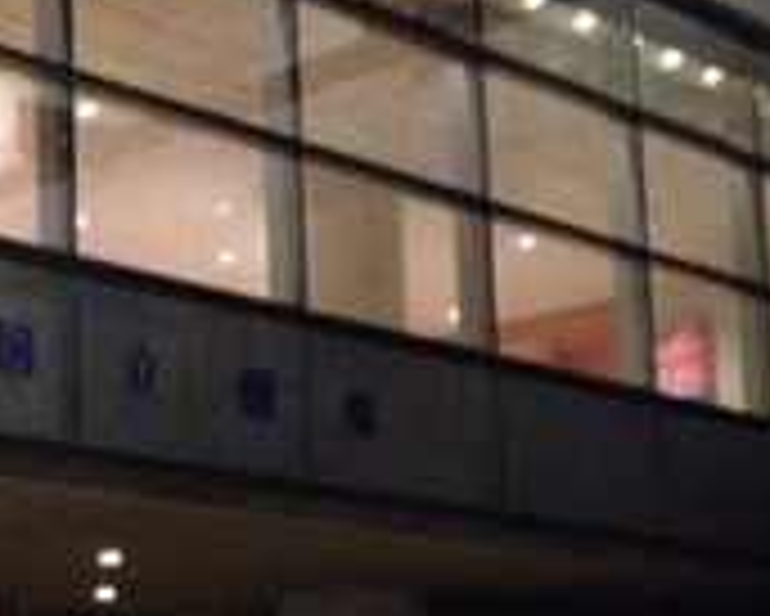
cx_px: 68
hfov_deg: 23.2
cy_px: 472
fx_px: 1824
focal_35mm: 80
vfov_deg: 19.0
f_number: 2.4
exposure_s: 1/15
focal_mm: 4.28
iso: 800
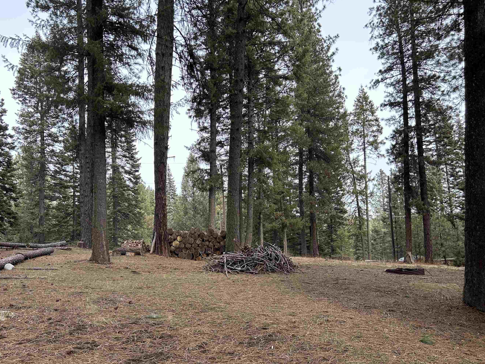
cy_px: 207
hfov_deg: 60.0
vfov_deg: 46.7
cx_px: 243
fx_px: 420
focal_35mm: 30
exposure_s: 1/552
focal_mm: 5.7
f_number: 1.5
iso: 50
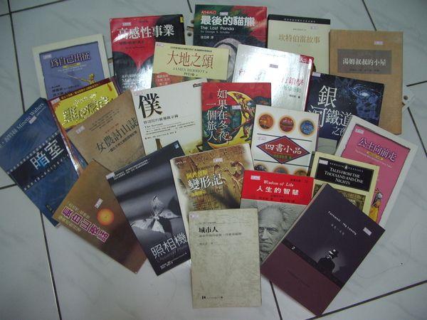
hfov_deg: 52.6
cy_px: 160
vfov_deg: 40.7
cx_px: 214
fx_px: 432
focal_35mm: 35
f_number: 2.6
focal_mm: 5.8
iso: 100
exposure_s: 1/8
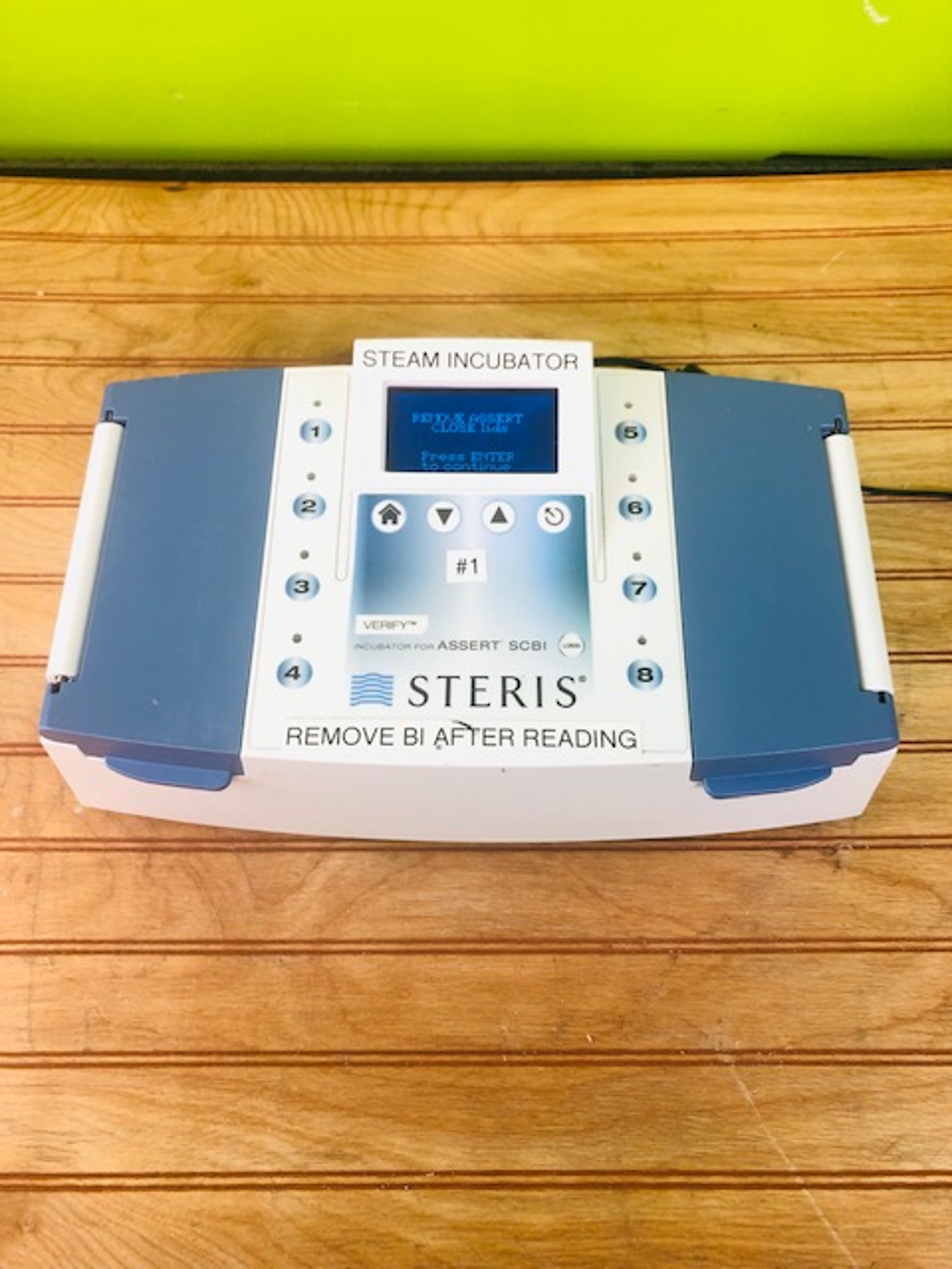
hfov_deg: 49.7
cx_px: 476
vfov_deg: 63.4
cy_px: 634
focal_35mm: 28
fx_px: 1027
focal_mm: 3.99
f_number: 1.8
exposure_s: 1/30
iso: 25
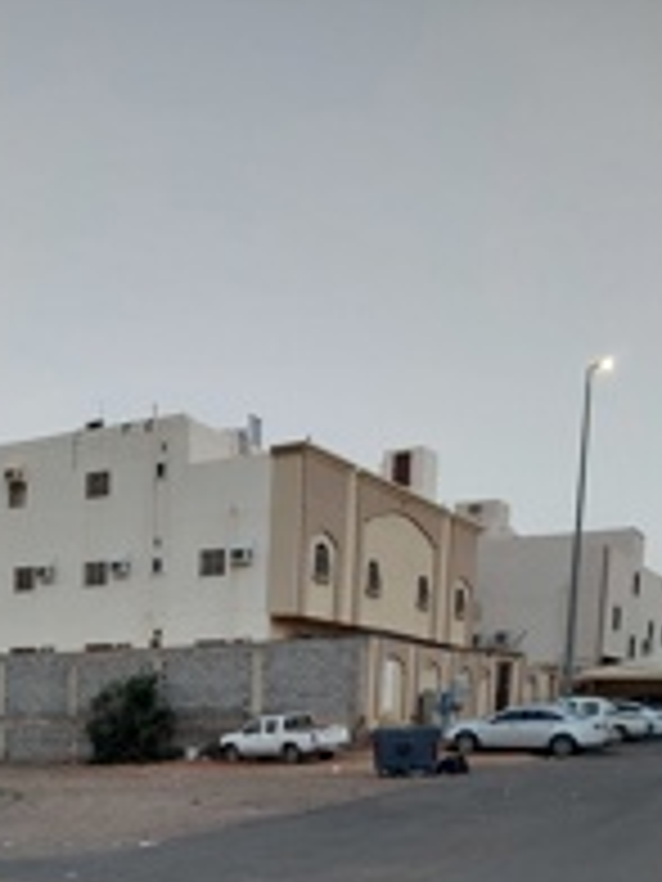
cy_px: 839
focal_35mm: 44
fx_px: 1122
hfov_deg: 31.3
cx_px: 65
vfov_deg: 39.0
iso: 80
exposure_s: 1/60
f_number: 1.8
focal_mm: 5.06
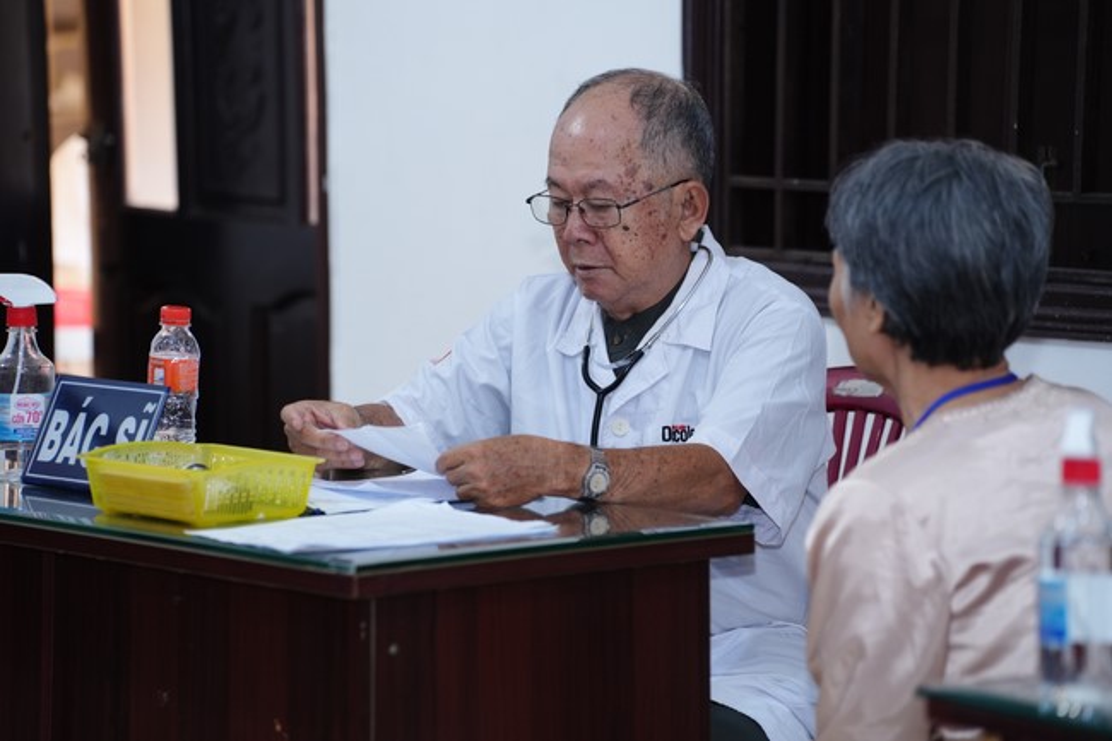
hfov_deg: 13.7
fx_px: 4632
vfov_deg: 9.1
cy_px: 370
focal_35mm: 150
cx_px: 556
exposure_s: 1/100
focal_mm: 150
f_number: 3.5
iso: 1250
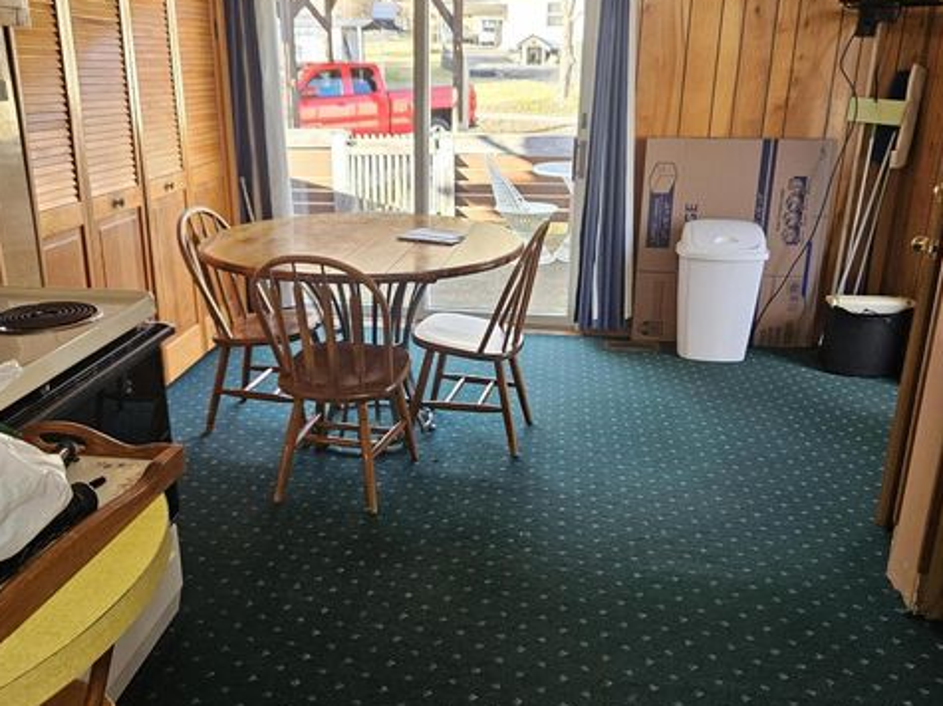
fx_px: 844
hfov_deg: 58.4
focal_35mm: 31
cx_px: 469
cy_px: 335
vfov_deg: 45.4
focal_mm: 5.4
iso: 200
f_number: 1.8
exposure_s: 1/120
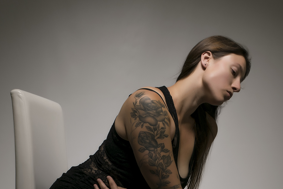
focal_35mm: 94
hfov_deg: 21.7
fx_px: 739
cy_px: 243
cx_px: 140
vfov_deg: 14.0
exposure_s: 1/100
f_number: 16
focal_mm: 36
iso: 100
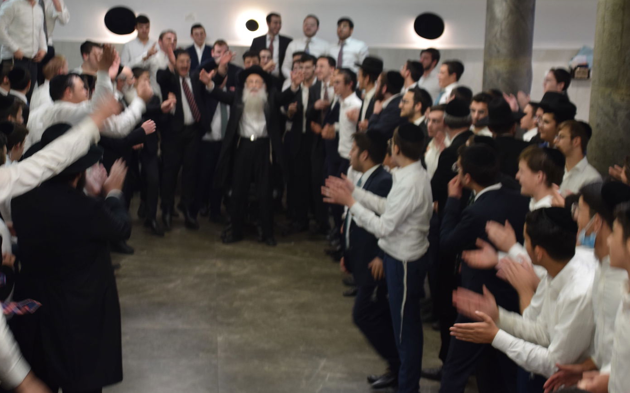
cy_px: 189
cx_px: 314
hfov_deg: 29.6
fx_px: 1193
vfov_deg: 18.7
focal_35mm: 70
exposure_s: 1/60
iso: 640
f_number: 4.8
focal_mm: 45
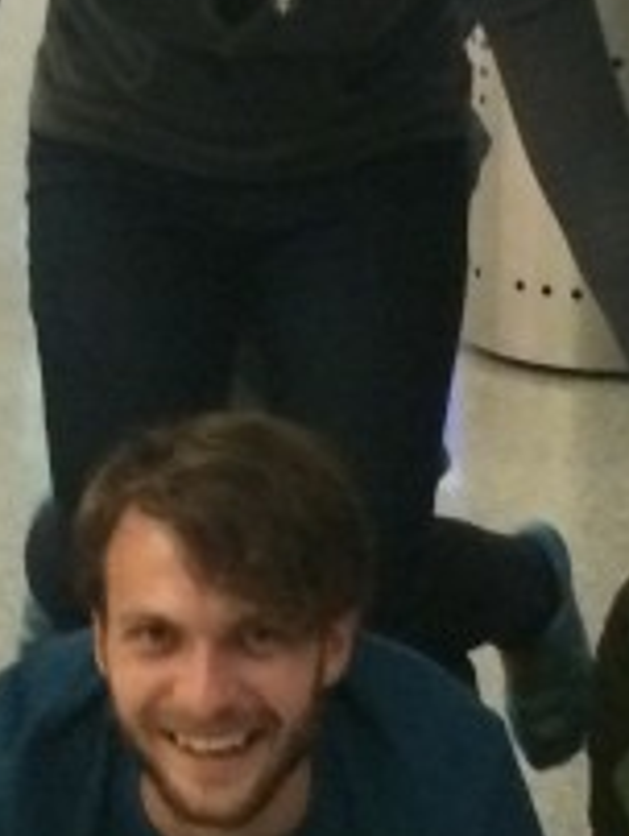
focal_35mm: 152
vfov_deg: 12.8
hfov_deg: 9.8
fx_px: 3675
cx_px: 306
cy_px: -33
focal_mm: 4.12
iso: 320
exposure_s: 1/30
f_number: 2.2
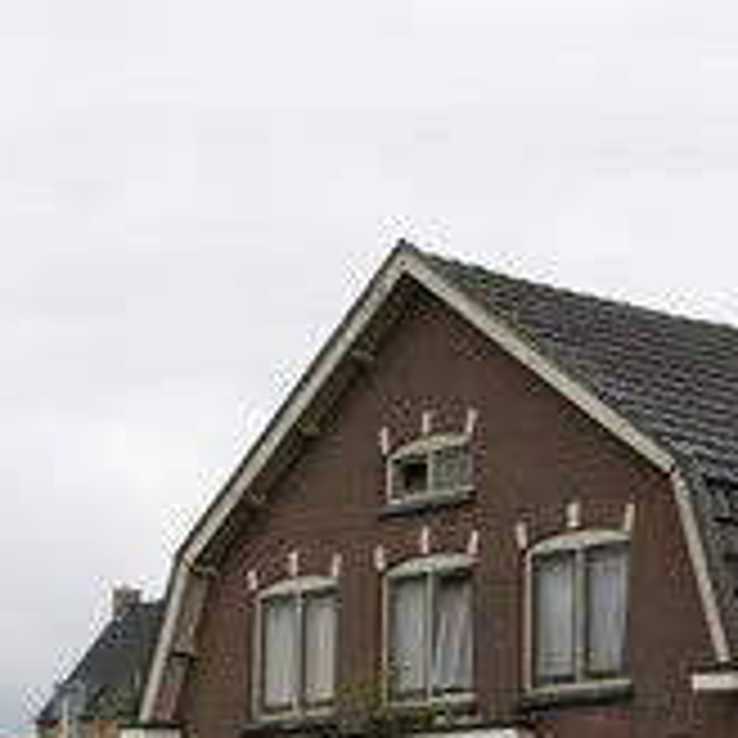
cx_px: 387
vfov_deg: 16.9
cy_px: 718
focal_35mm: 101
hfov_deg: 17.2
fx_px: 2436
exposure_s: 1/60
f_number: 8
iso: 100
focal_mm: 26
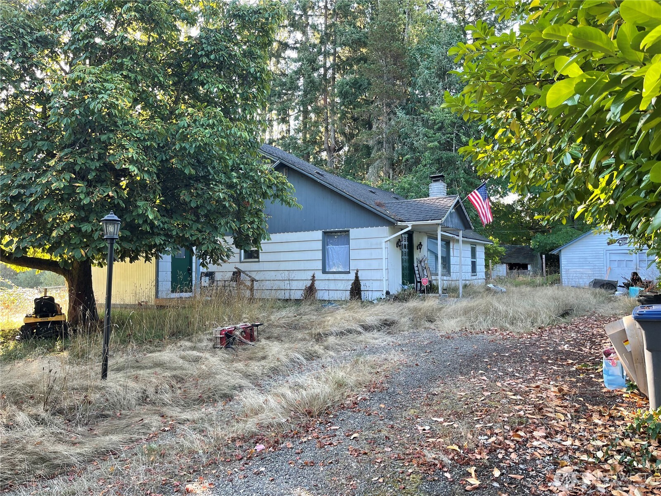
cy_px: 248
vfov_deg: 54.9
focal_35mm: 25
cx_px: 330
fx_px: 477
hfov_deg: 69.4
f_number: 1.6
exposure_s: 1/121
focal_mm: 5.1
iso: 40
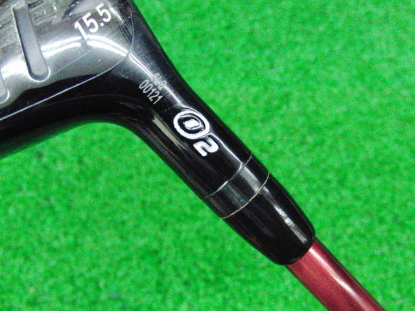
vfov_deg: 38.7
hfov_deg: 50.1
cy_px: 156
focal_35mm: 37
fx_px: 444
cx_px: 208
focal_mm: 6.42
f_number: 3.6
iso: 3200
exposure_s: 1/125
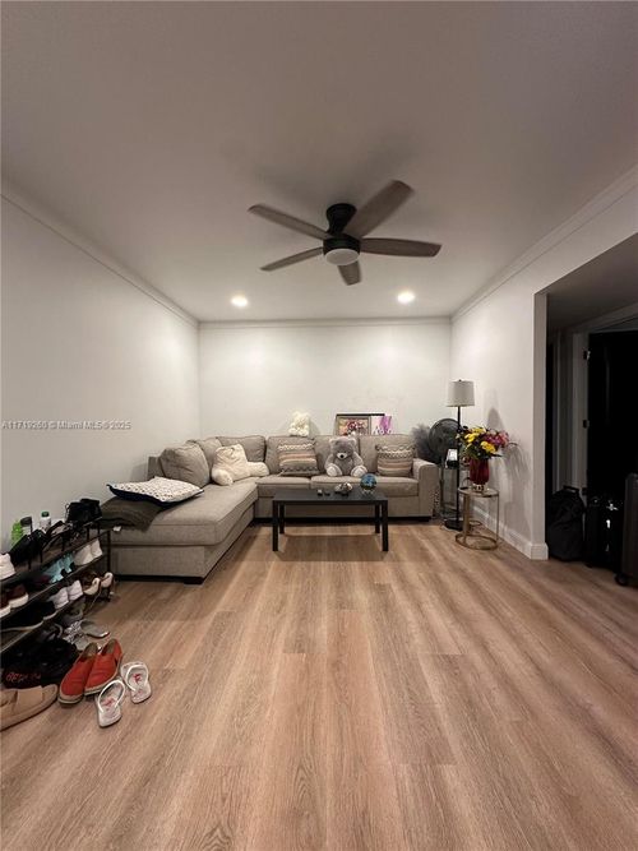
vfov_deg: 102.1
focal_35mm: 14
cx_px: 319
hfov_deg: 85.7
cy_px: 426
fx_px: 344
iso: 200
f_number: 2.2
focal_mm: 2.22
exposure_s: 1/60
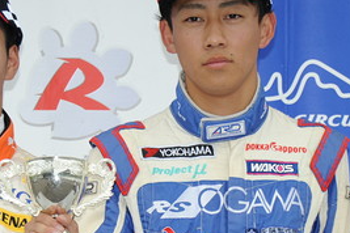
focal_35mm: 539
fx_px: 5240
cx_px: 211
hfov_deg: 3.8
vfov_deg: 2.5
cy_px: 240
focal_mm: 200
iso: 200
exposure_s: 1/250
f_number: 9.5
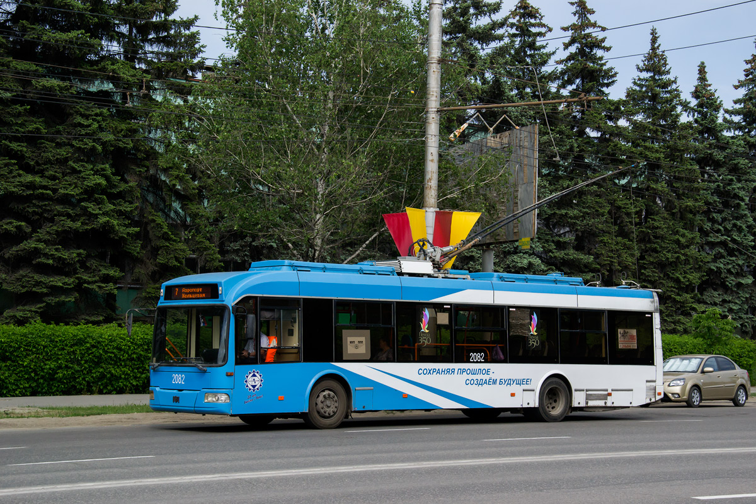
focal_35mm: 68
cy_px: 252
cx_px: 378
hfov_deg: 29.9
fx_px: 1417
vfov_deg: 20.2
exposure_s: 1/800
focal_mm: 45
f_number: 8
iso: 560
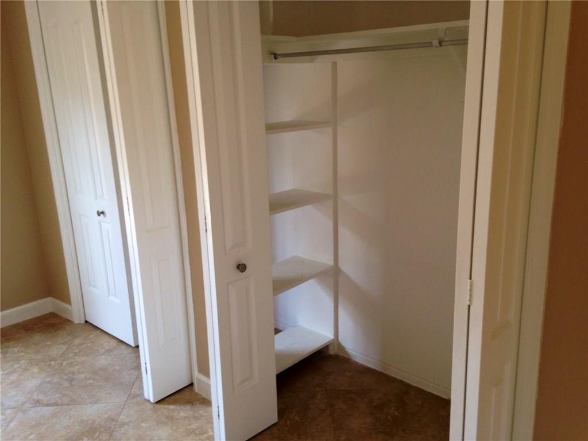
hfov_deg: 55.4
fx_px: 561
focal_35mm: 33
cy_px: 220
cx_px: 294
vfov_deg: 42.9
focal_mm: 4.12
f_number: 2.4
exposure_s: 1/40
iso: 64
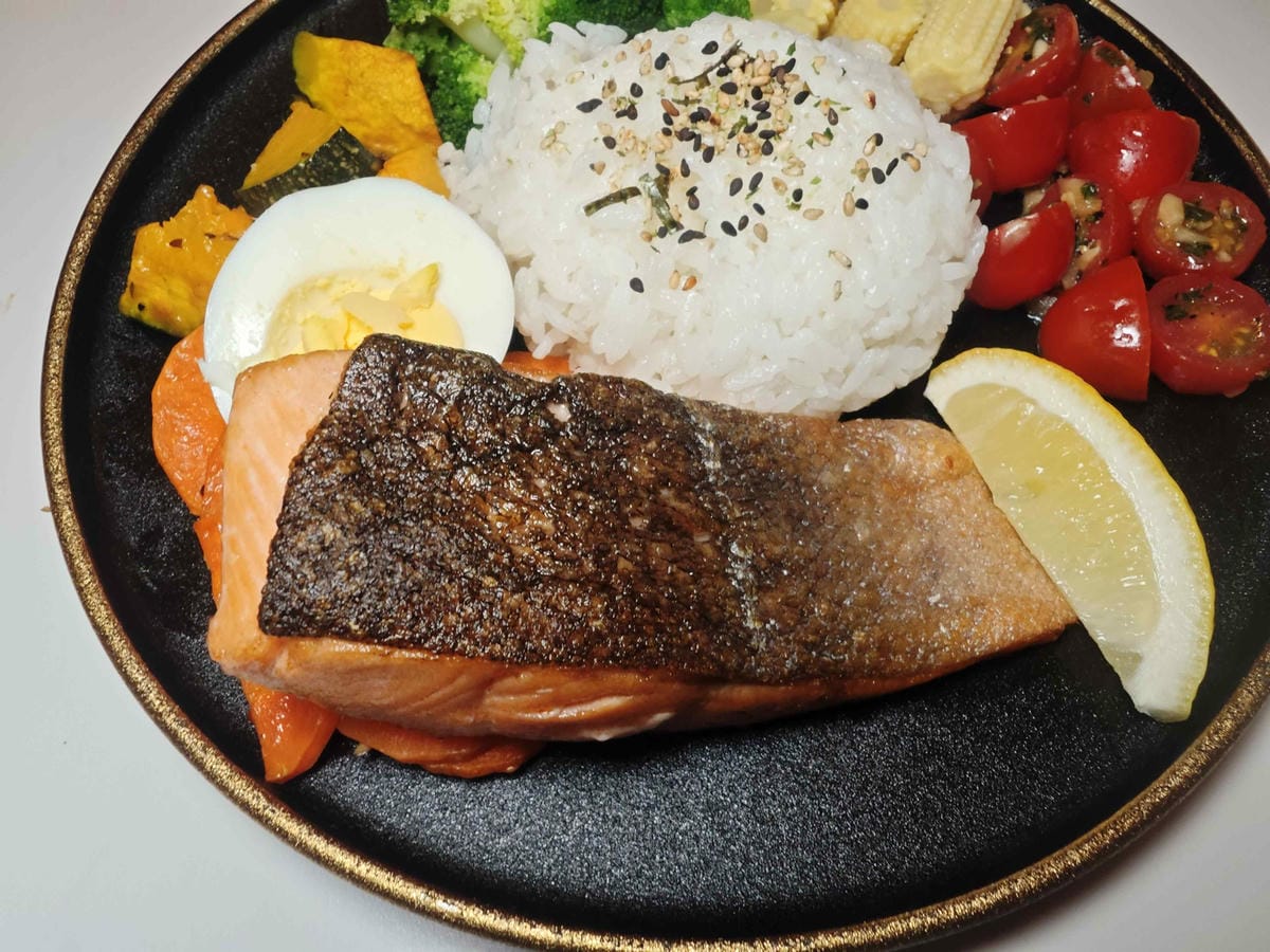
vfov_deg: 58.9
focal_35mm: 23
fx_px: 844
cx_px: 635
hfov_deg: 73.9
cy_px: 476
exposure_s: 1/120
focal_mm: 2.03
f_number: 1.8
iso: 100
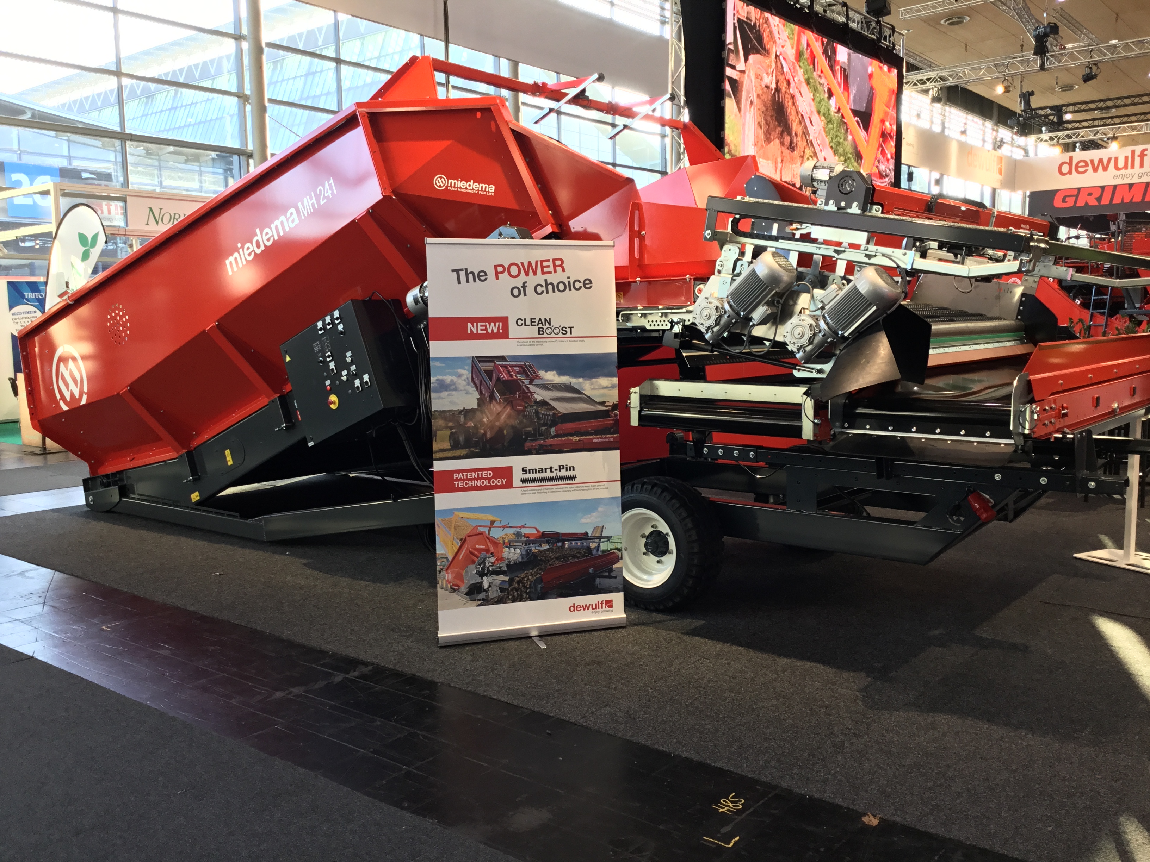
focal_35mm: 31
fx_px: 1030
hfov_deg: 58.4
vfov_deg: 45.4
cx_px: 575
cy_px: 431
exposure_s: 1/40
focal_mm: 3.3
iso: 32
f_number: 2.4
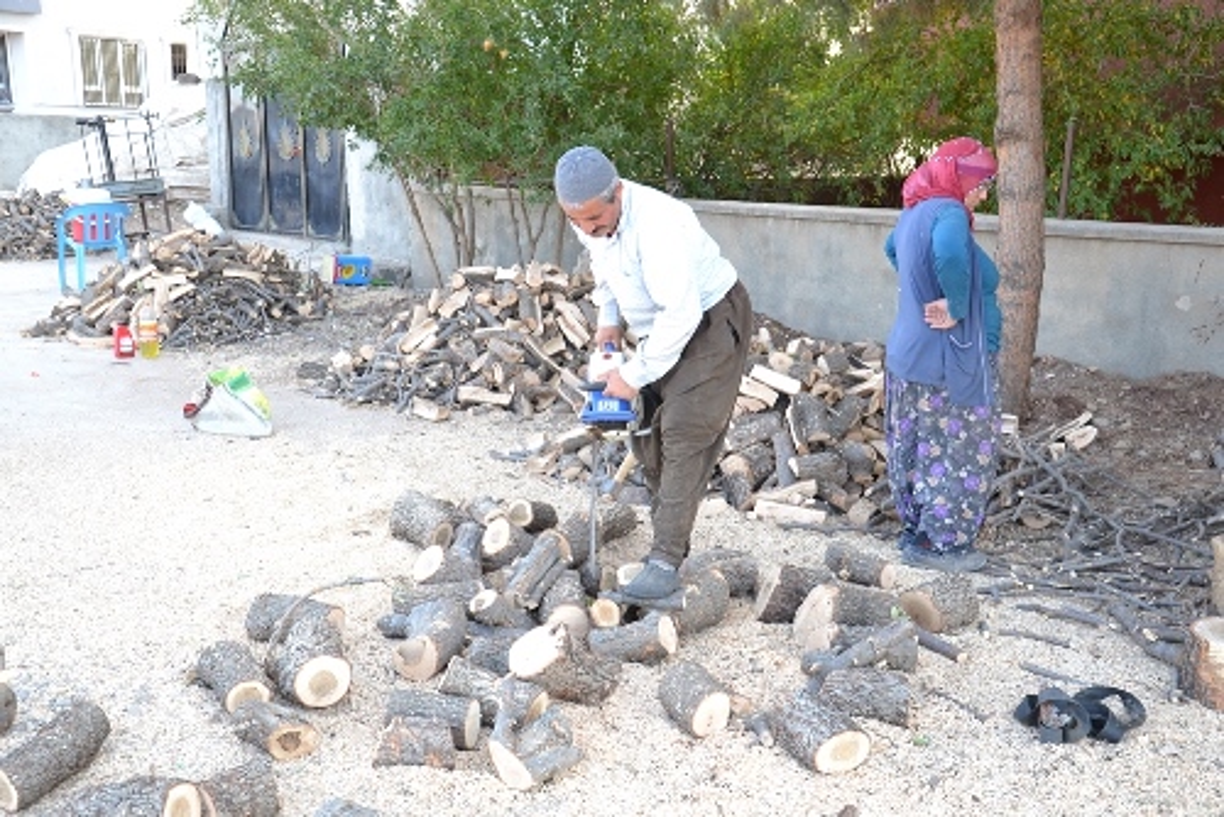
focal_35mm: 39
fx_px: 1327
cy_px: 408
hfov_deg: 49.5
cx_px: 612
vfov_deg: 34.3
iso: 400
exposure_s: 1/100
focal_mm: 26
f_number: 5
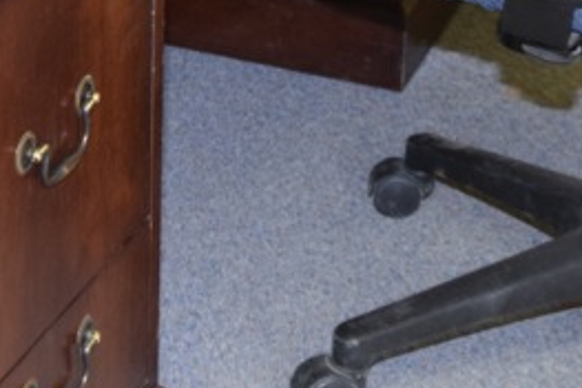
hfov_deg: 11.6
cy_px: -30
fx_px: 2858
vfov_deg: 7.7
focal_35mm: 177
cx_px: 75
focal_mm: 31
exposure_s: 1/60
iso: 900
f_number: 4.2
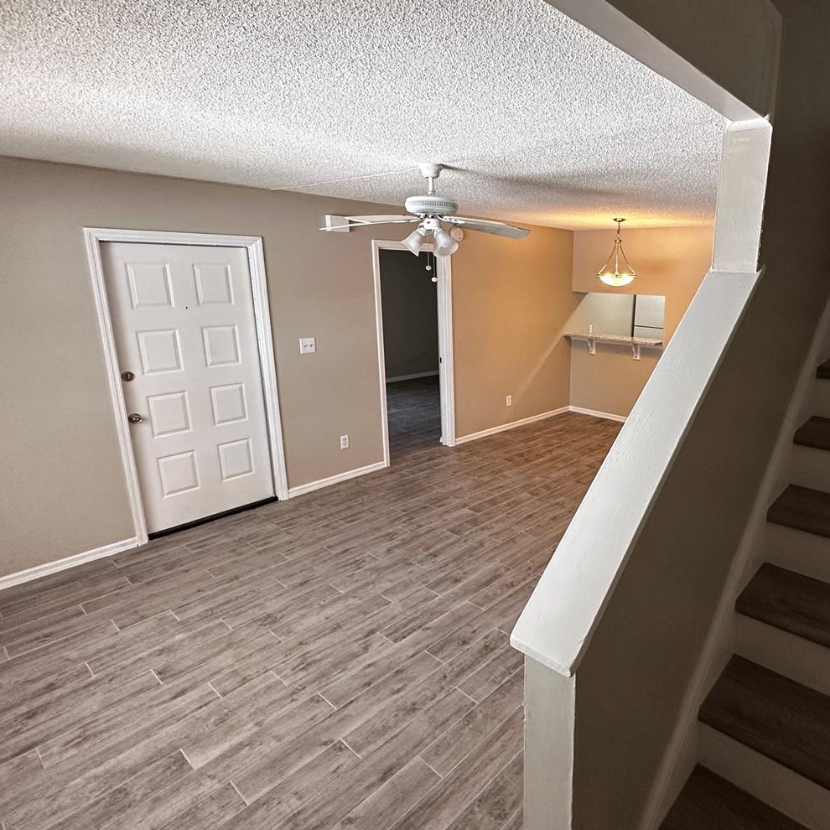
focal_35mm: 20
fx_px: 543
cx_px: 559
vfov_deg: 74.7
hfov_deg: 72.4
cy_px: 389
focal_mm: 2.22
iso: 250
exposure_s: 1/120
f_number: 2.2
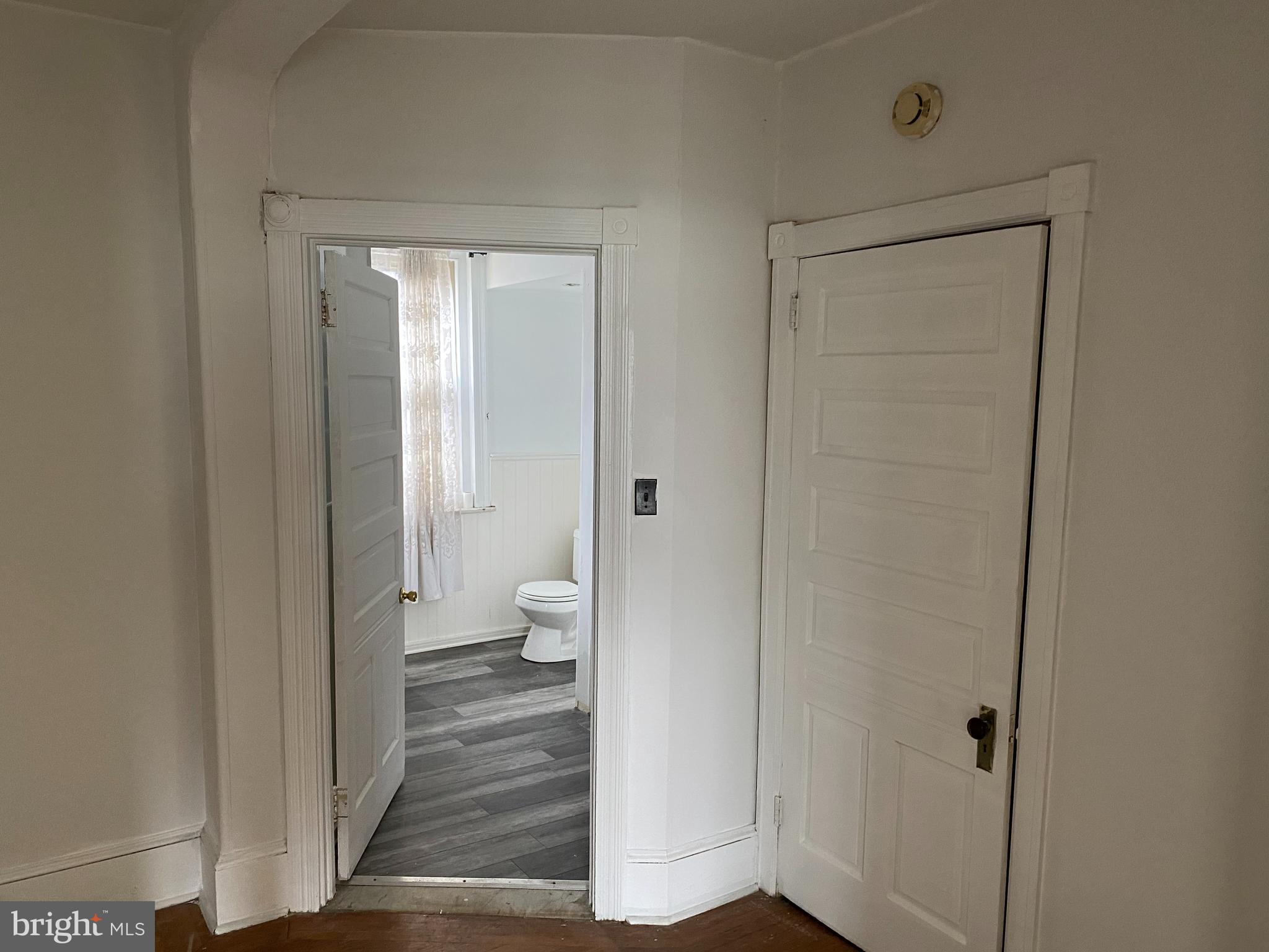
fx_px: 953
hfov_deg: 67.3
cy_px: 476
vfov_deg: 53.1
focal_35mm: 26
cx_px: 634
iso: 200
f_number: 1.8
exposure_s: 1/60
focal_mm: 4.25
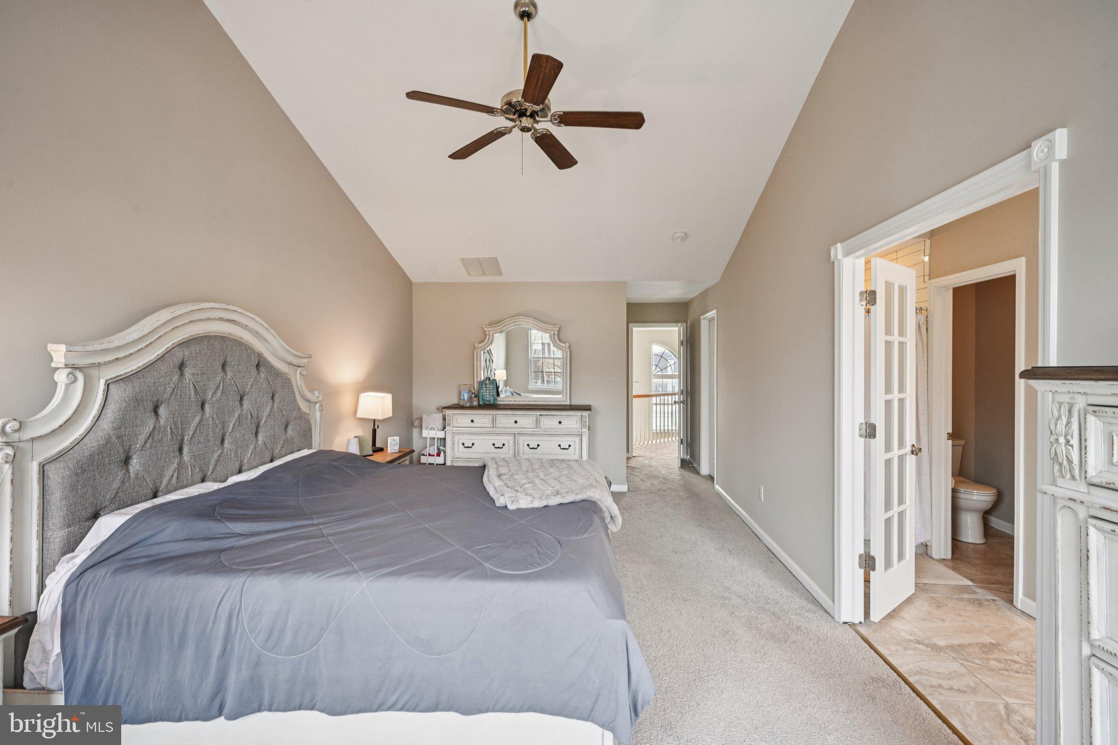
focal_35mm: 16
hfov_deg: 96.7
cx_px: 559
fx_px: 497
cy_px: 372
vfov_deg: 73.7
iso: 800
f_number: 9
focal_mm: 16
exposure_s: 1/50
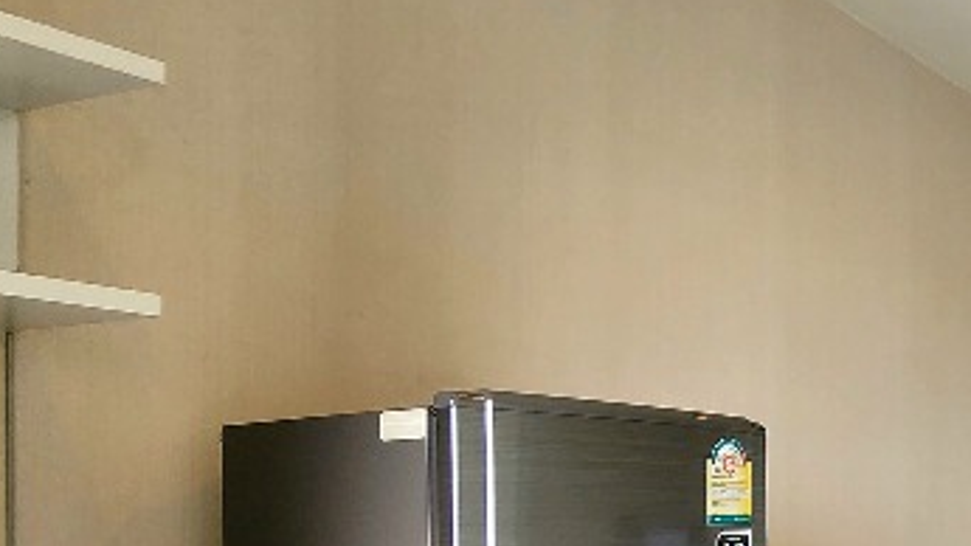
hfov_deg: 38.1
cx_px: 1140
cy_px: 523
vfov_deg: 27.6
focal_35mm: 41
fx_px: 1056
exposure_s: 1/100
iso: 64
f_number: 2.2
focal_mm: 2.2
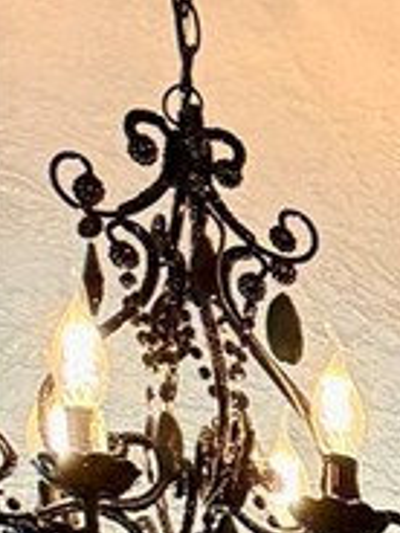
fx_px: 2897
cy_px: 1842
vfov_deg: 8.1
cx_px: 1554
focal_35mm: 188
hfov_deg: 6.5
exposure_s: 1/137
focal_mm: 6.76
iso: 200
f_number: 1.78
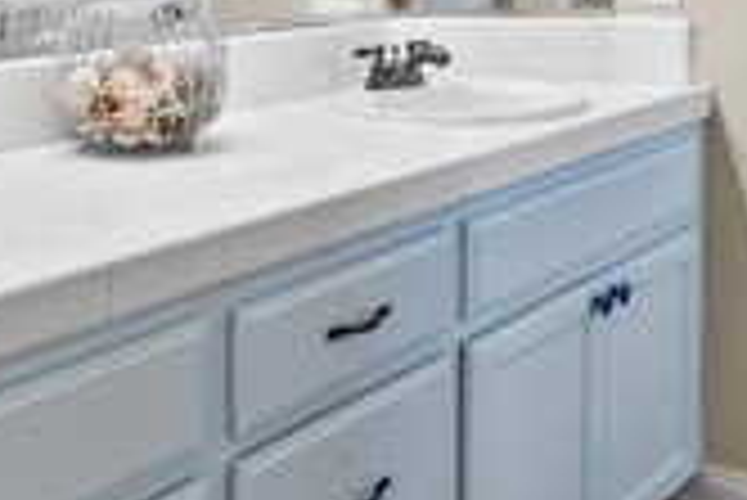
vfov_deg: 23.3
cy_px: -74
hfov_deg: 36.8
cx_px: 364
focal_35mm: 54
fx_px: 1121
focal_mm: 14
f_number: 9
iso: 250
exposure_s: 1
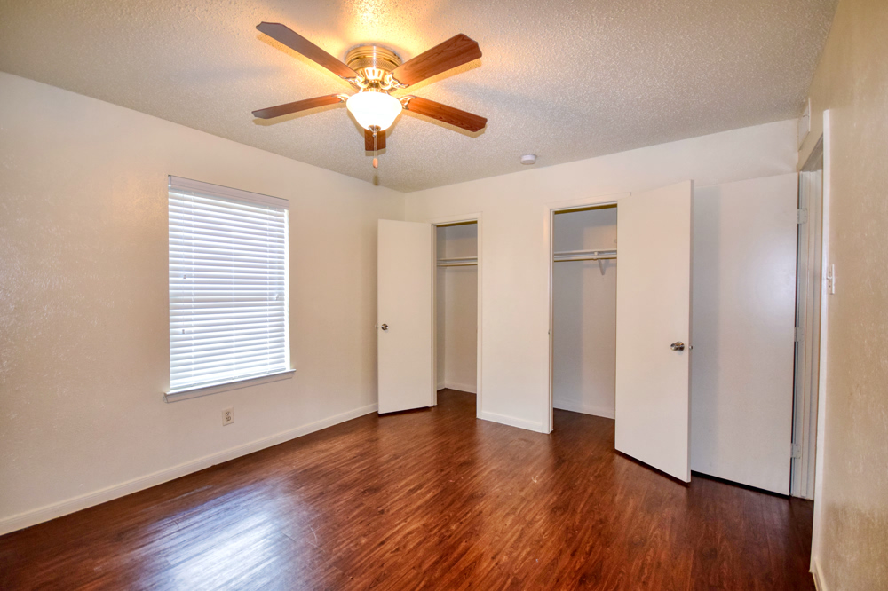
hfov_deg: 100.4
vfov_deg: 77.3
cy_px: 296
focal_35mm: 15
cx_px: 444
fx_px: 370
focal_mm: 10
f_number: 4
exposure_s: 1/60
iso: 900
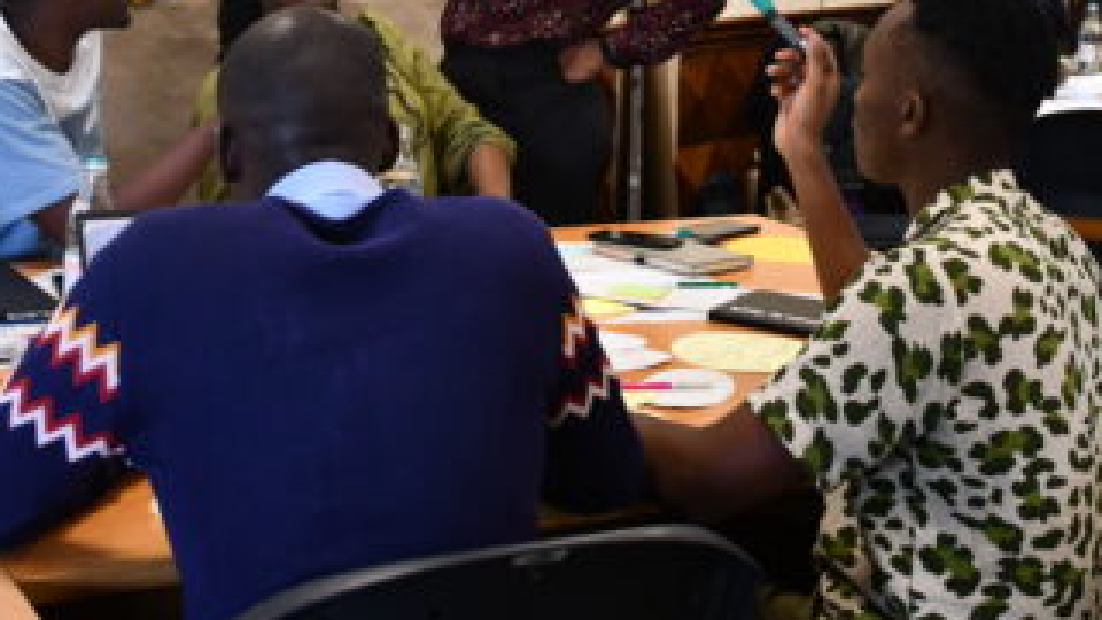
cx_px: 582
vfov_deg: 17.1
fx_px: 2016
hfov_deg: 30.6
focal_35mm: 69
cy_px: 3
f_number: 3.8
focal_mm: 26
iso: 1400
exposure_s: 1/125
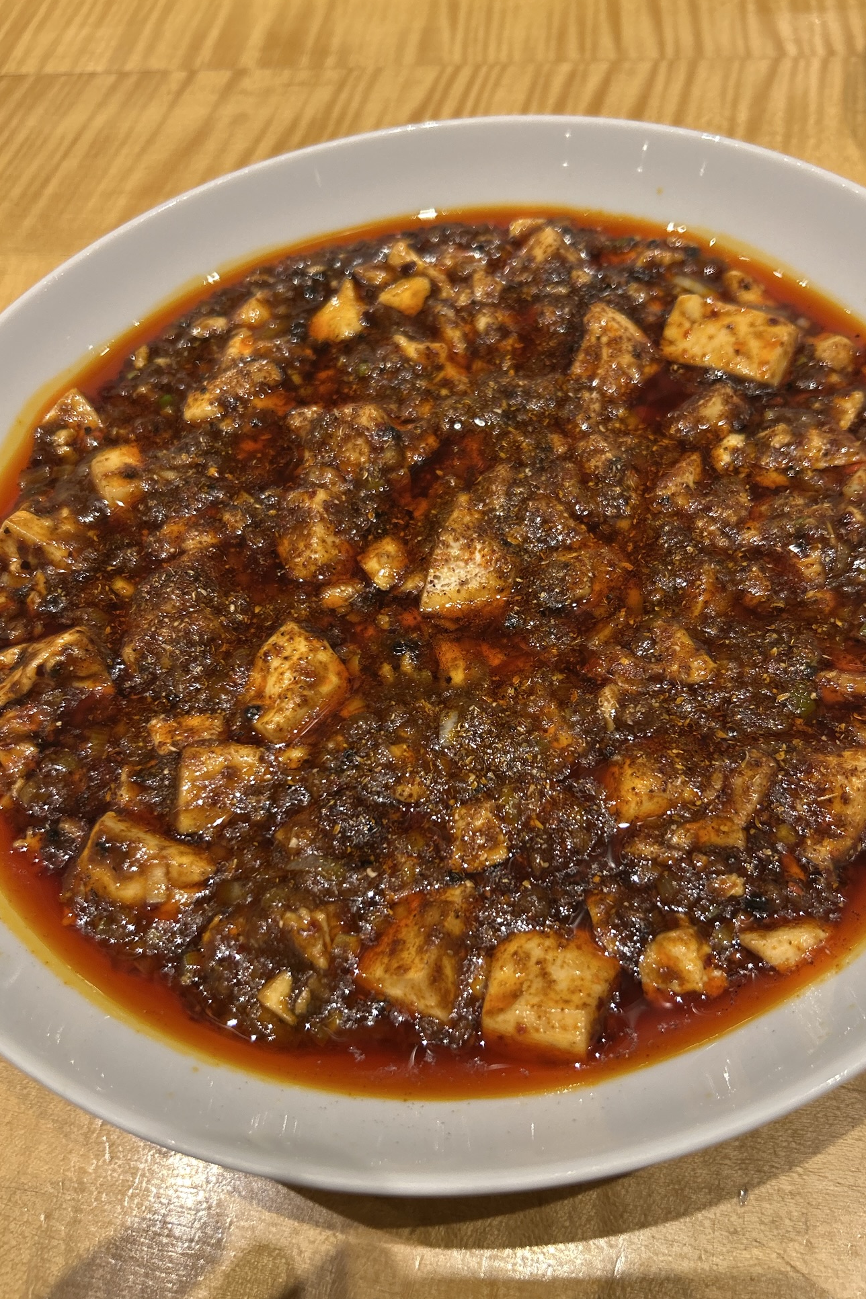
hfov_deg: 46.4
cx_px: 461
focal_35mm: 28
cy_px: 653
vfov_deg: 65.5
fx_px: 1010
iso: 125
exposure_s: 1/50
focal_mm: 5.7
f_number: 1.5
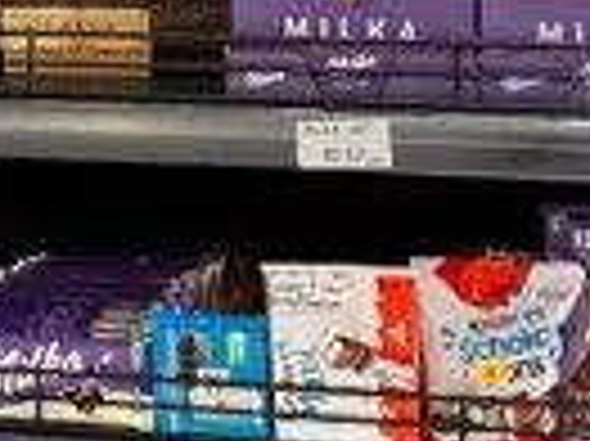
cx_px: 176
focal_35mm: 107
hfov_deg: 18.3
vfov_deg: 13.2
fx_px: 1822
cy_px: -162
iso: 125
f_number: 2.2
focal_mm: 2.22
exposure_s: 1/100
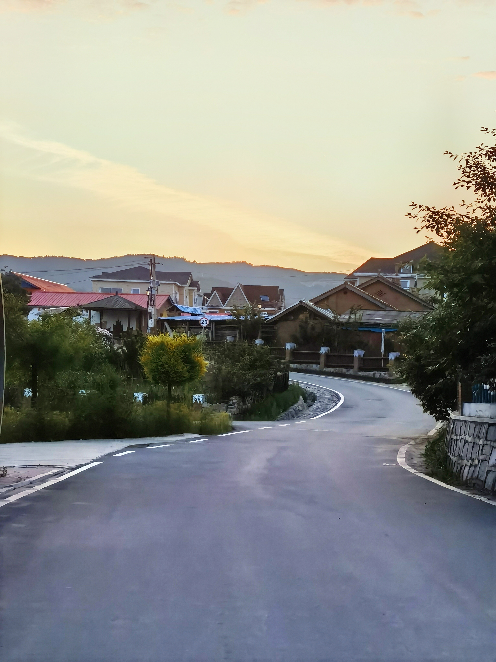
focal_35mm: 71
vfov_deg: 27.4
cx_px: 248
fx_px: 1356
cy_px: 331
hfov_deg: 20.7
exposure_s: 1/509
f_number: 1.9
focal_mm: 6.67
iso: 50
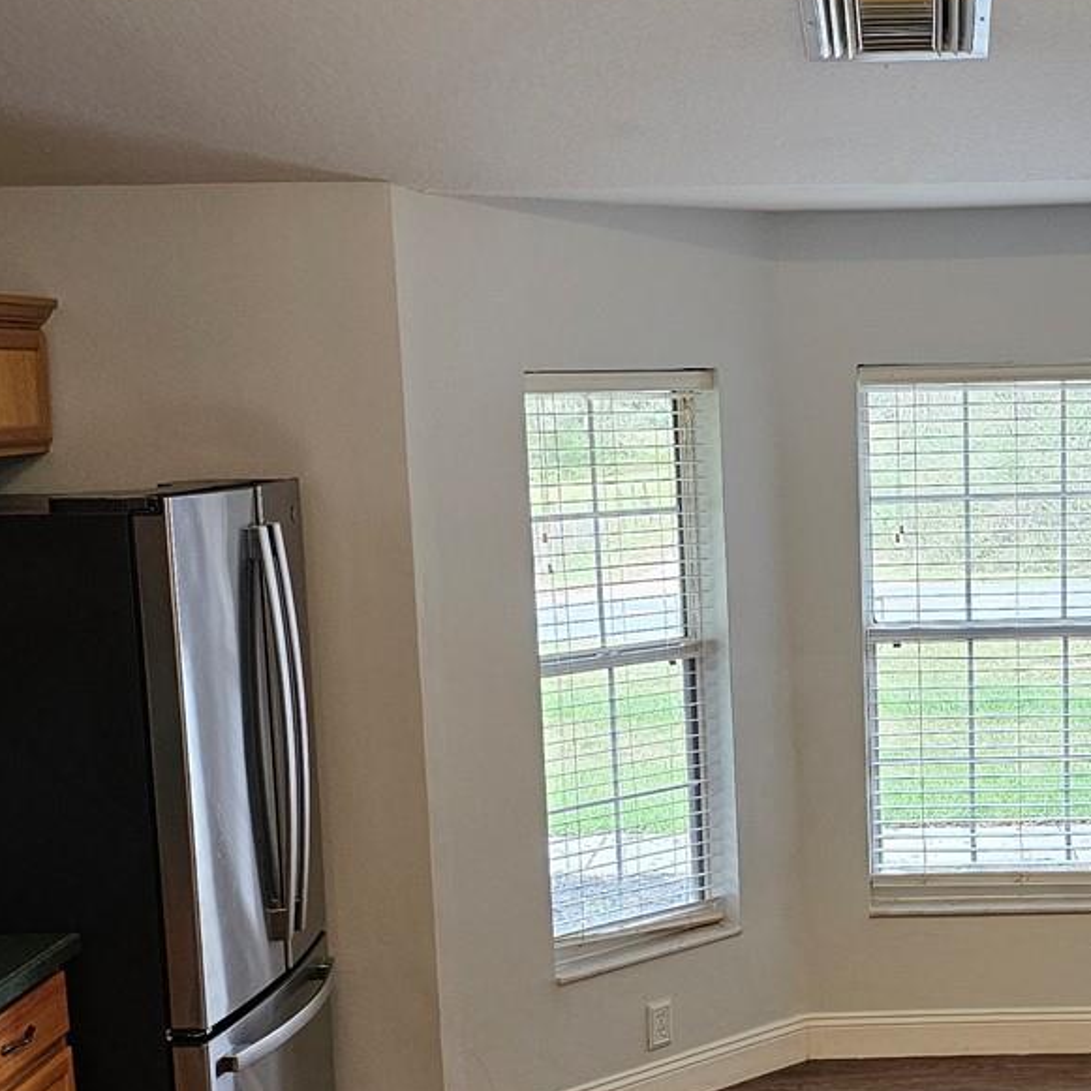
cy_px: 708
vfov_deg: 30.4
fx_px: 1997
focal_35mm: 56
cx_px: 894
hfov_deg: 29.8
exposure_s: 1/120
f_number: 1.7
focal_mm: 6.3
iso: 250
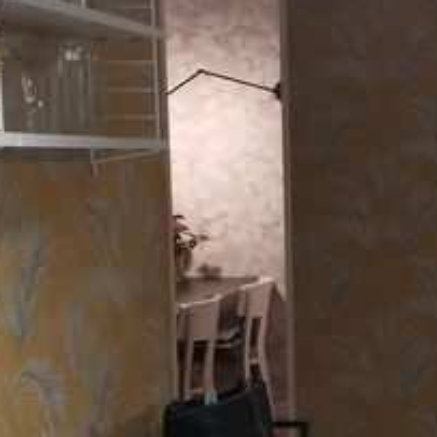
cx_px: 573
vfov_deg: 19.9
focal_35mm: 87
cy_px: 301
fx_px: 1243
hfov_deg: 18.5
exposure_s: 1/25
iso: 640
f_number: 1.8
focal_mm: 4.75
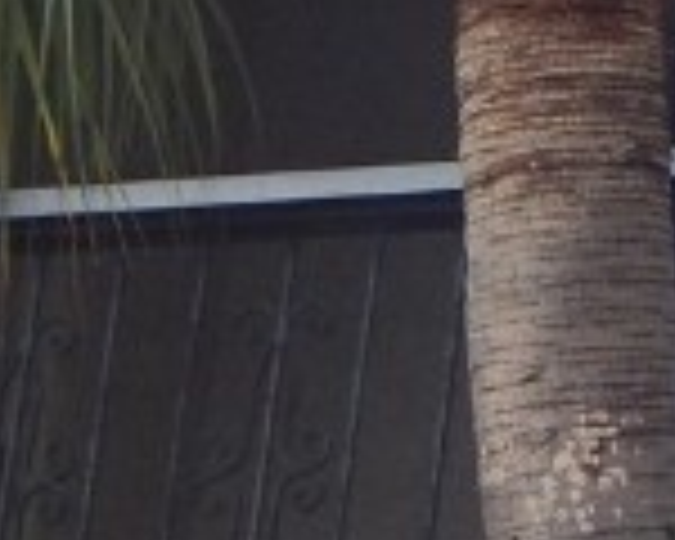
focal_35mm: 406
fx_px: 8111
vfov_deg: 3.8
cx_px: 1116
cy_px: -297
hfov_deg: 4.7
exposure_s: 1/250
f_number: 4
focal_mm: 10.9
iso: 180
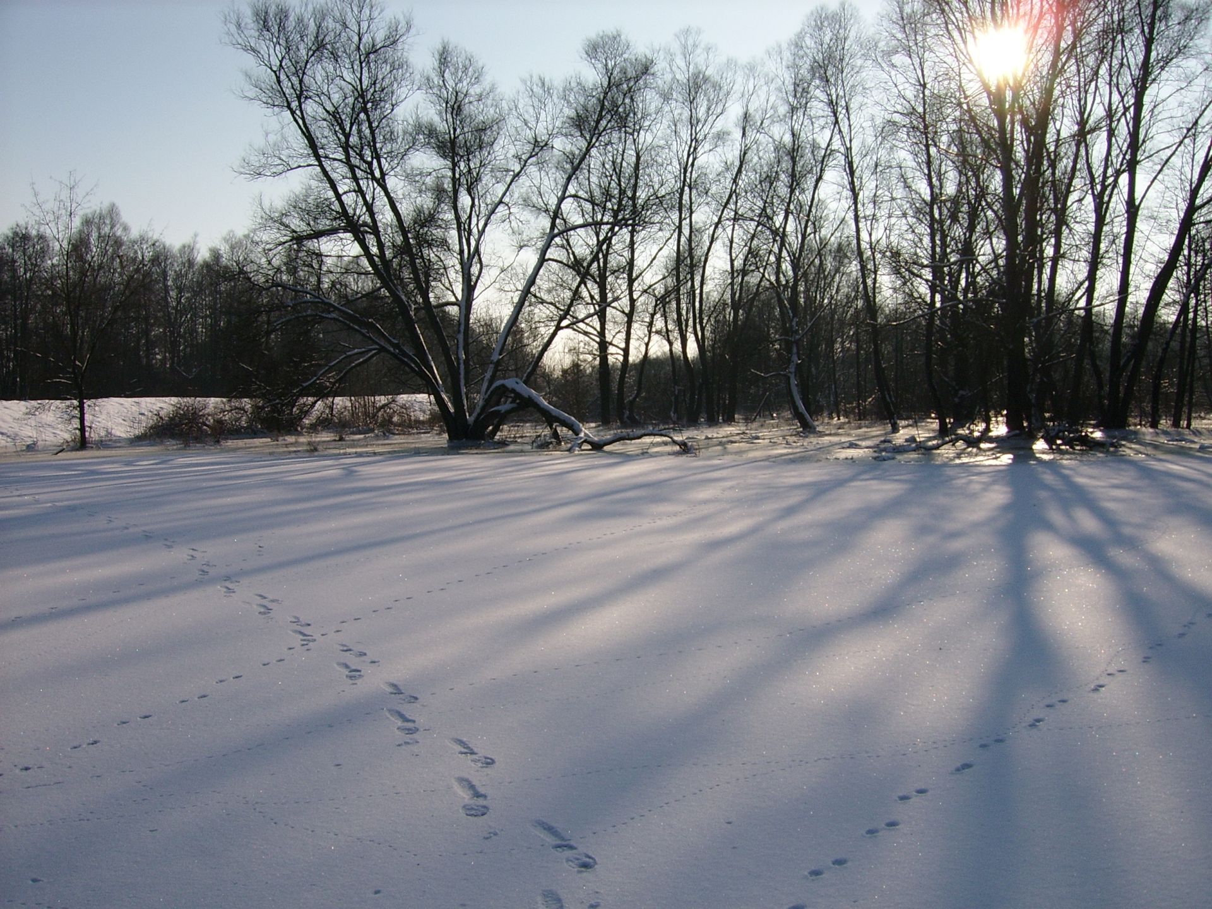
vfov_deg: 40.7
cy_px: 454
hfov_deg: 52.6
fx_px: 1225
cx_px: 606
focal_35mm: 35
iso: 50
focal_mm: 5.95
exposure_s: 1/594
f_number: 5.8
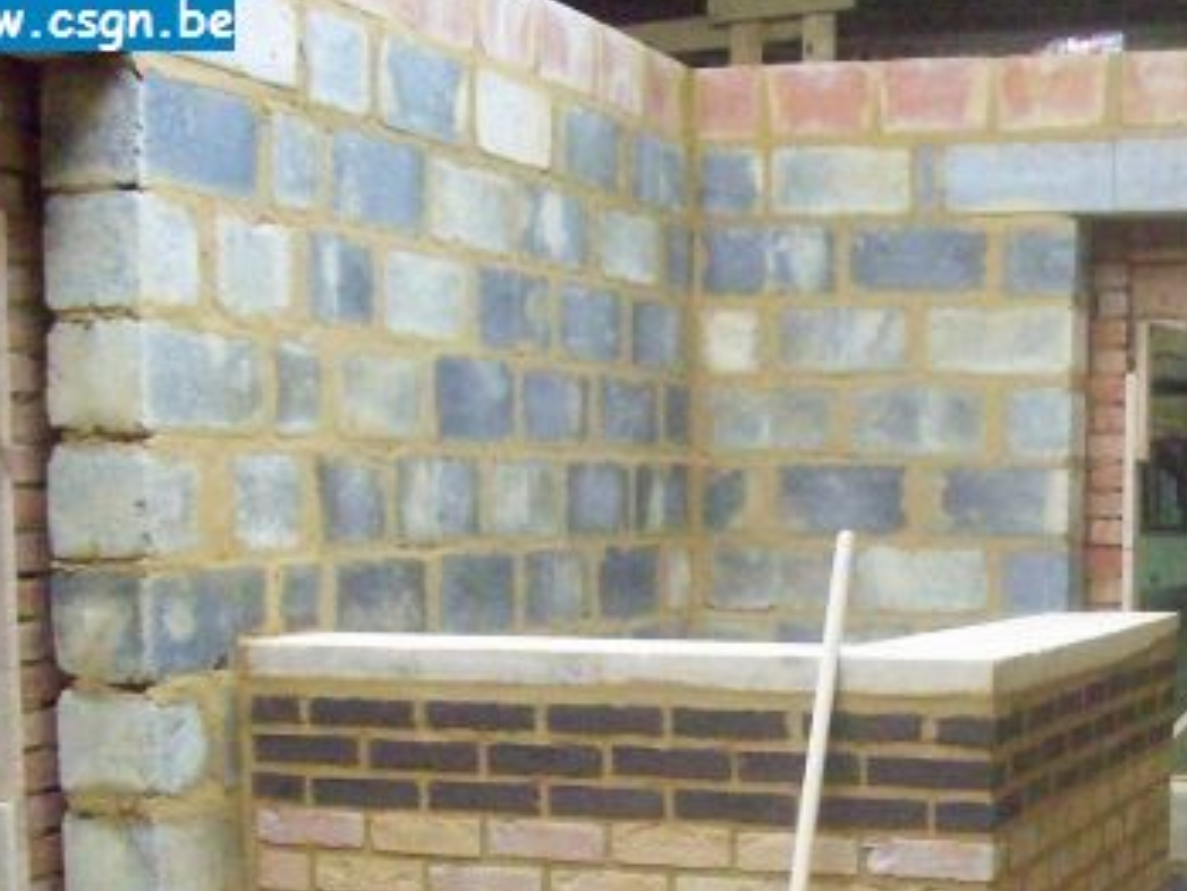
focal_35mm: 66
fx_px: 2264
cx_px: 986
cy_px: 796
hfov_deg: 28.6
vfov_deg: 21.8
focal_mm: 6
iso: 495
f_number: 2.7
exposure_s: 1/128
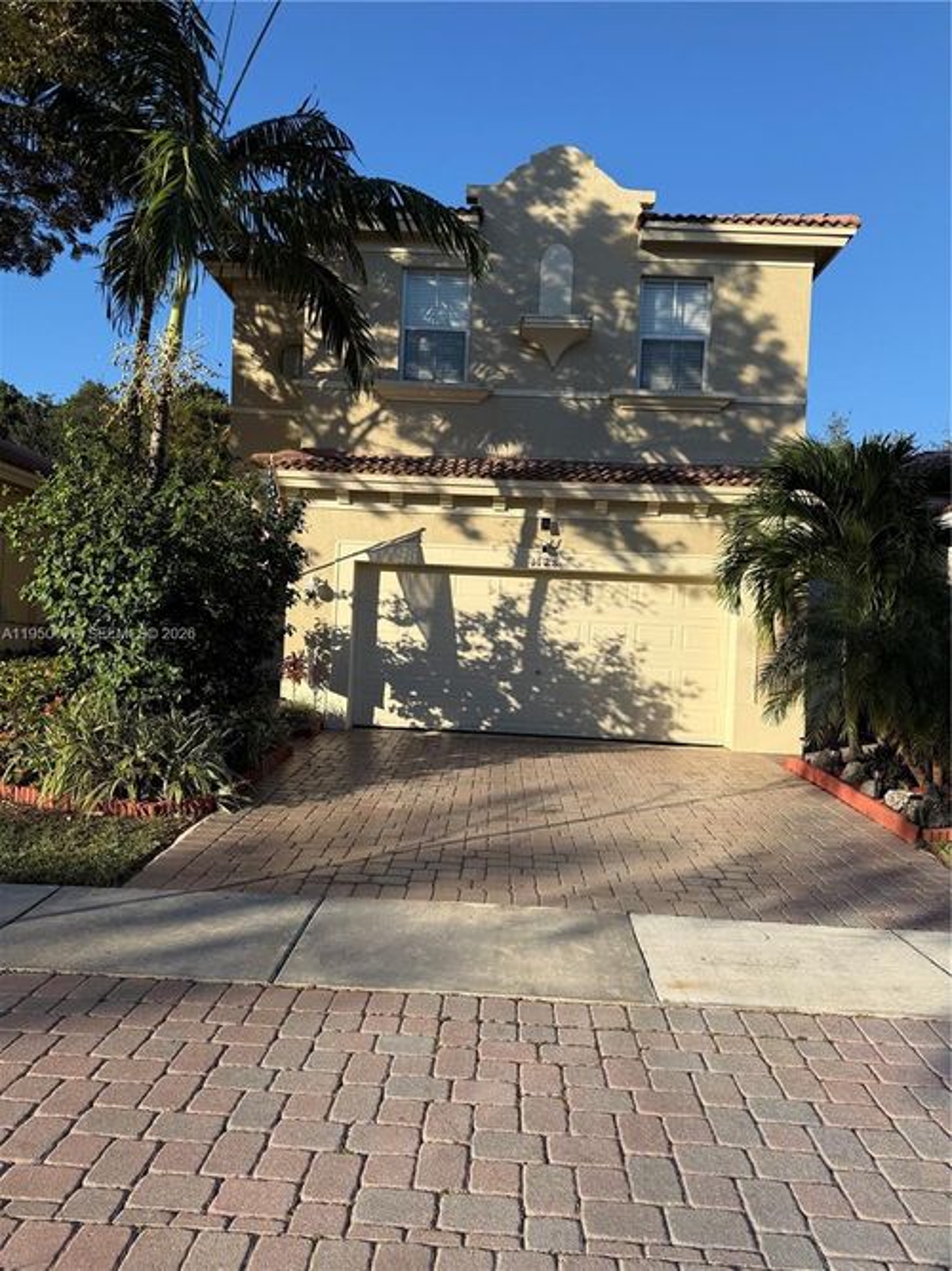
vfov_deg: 71.6
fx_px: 880
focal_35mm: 24
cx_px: 476
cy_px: 636
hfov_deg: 56.8
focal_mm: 6.76
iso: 80
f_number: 1.78
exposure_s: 1/3279
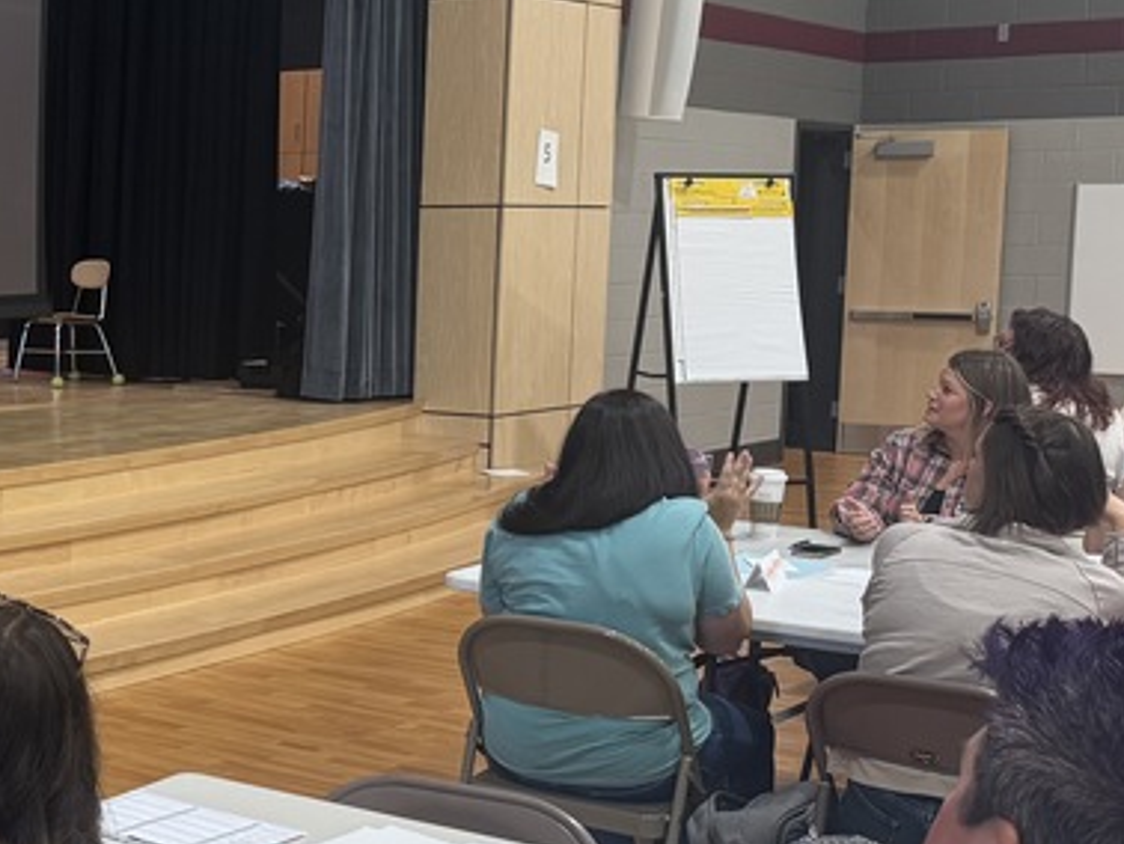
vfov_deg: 22.6
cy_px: 425
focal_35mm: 65
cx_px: -223
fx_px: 2112
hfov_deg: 26.5
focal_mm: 6.76
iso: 200
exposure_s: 1/85
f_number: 1.78
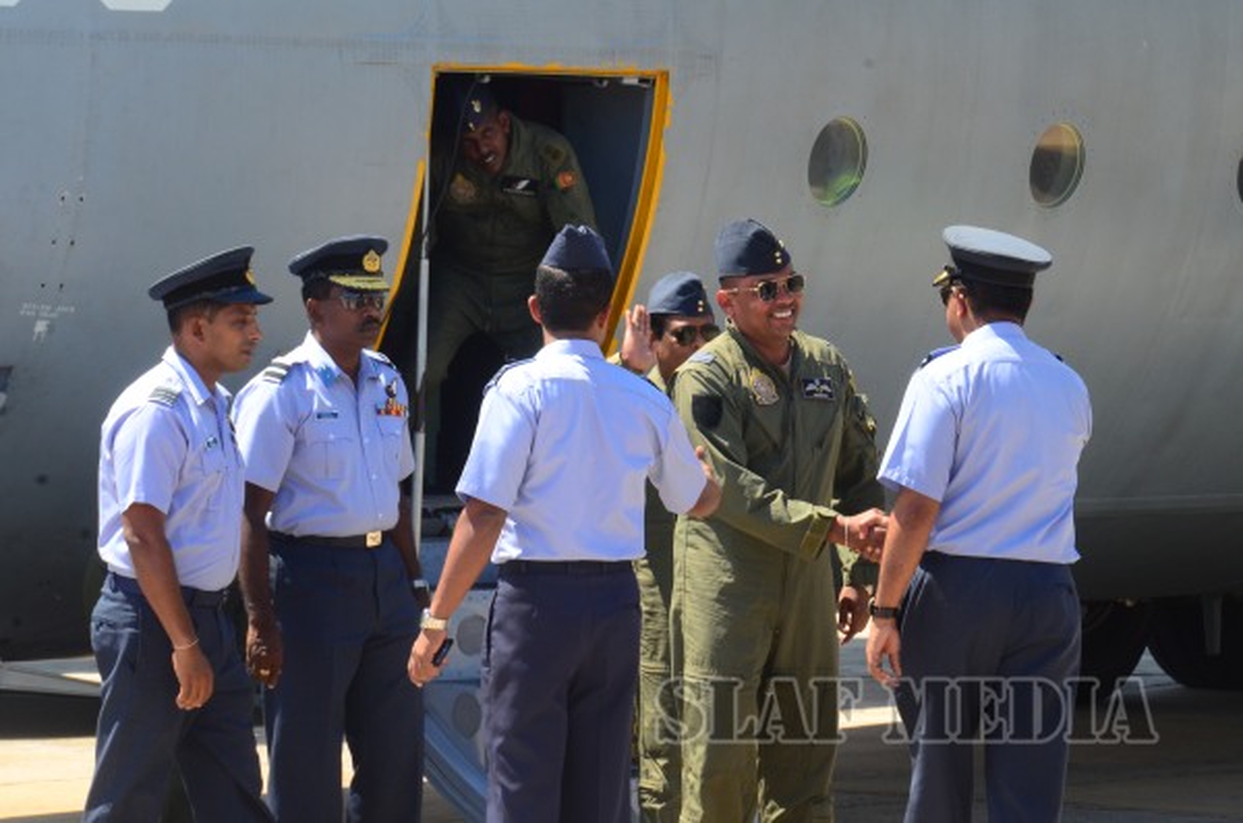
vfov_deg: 7.6
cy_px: 412
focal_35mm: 180
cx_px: 622
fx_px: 6200
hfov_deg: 11.4
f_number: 14
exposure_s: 1/200
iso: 640
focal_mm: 120
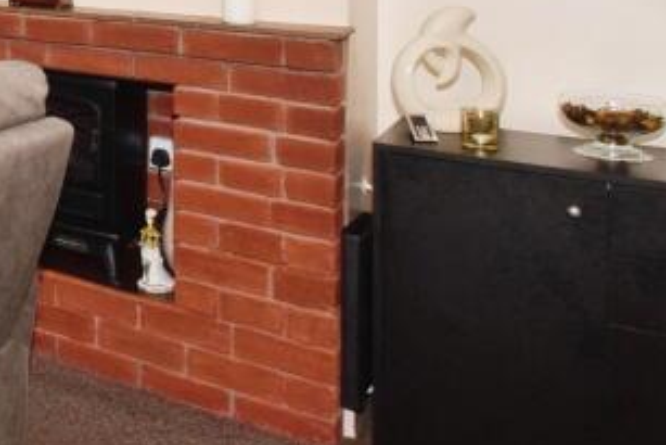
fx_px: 925
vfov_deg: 24.5
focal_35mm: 50
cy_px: -86
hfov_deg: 28.2
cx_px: -302
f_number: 13
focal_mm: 10
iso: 1000
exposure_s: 1/60
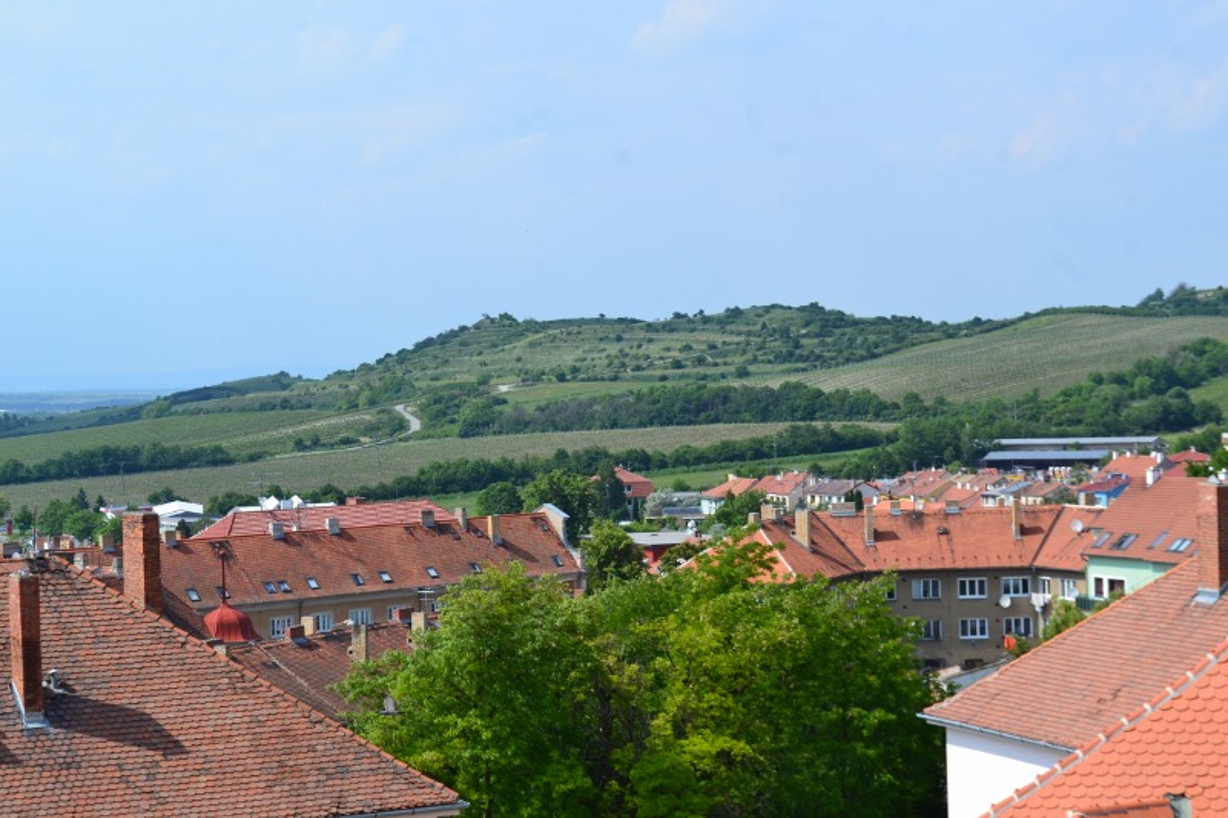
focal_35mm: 82
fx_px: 2813
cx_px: 614
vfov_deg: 16.5
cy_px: 409
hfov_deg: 24.6
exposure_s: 1/500
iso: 400
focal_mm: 55
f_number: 11
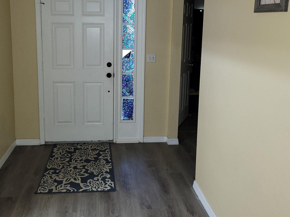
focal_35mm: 35
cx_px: 119
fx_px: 293
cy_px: 71
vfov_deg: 40.1
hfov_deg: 52.3
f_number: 1.8
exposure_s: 1/17.2
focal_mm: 5.4
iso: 160
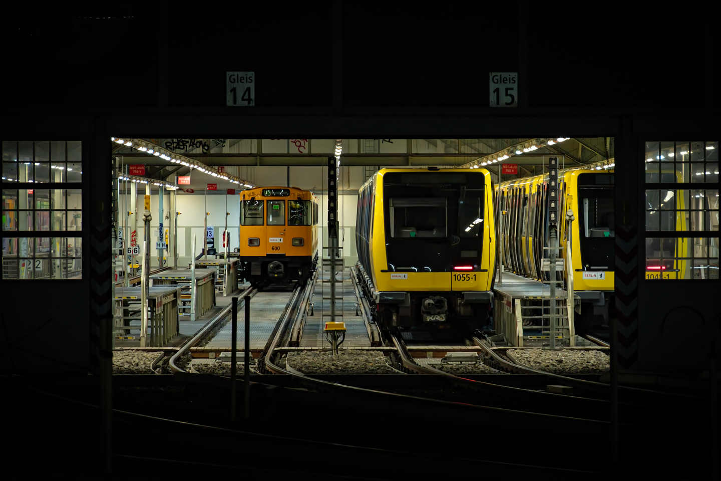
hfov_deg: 11.6
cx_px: 360
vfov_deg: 7.8
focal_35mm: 177
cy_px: 240
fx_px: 3545
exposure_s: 1/40
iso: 1600
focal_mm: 118
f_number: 5.6
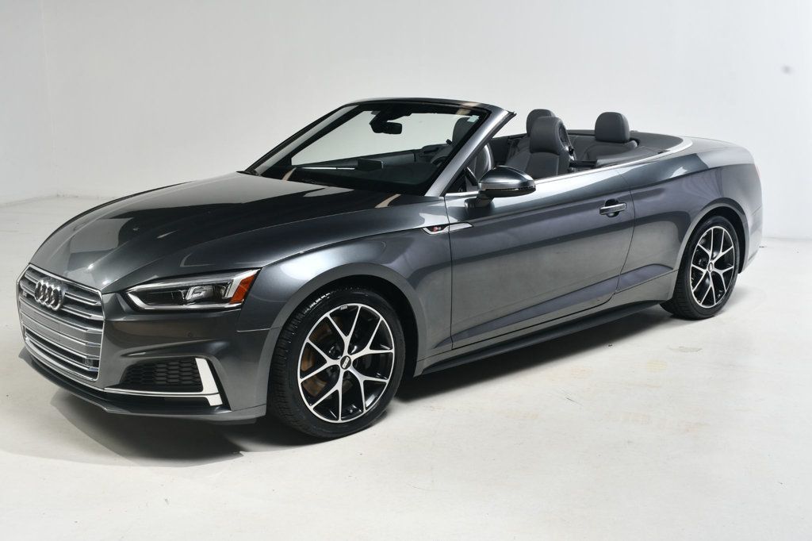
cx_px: 406
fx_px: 902
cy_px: 270
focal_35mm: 40
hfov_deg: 48.5
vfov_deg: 33.4
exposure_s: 1/160
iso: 100
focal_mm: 27
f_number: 11
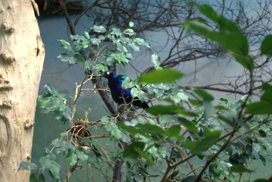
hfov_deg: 24.6
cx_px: 136
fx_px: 624
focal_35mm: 82
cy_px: 91
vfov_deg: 16.6
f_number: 5.6
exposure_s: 1/30
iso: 640
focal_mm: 55
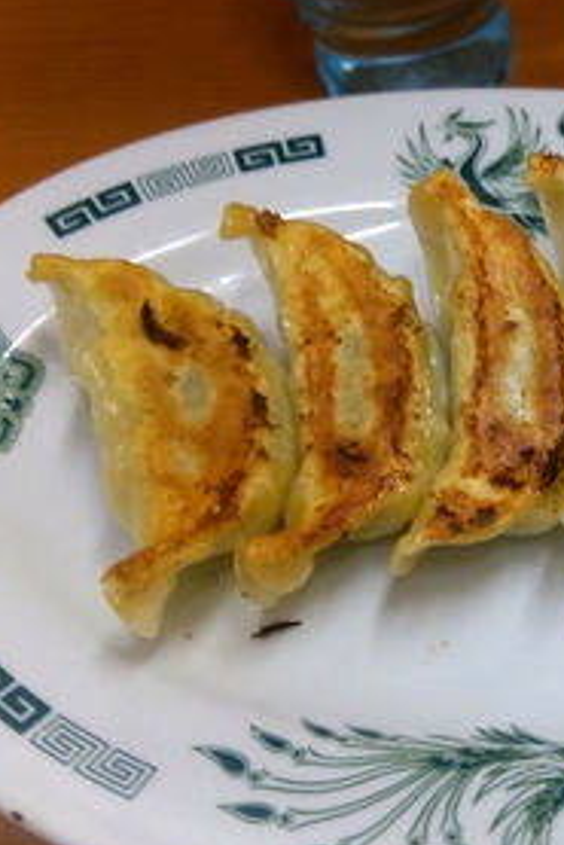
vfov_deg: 43.6
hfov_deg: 27.9
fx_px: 1056
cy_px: 415
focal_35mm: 45
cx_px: 582
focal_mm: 4.06
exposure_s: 1/59
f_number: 1.94
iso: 64
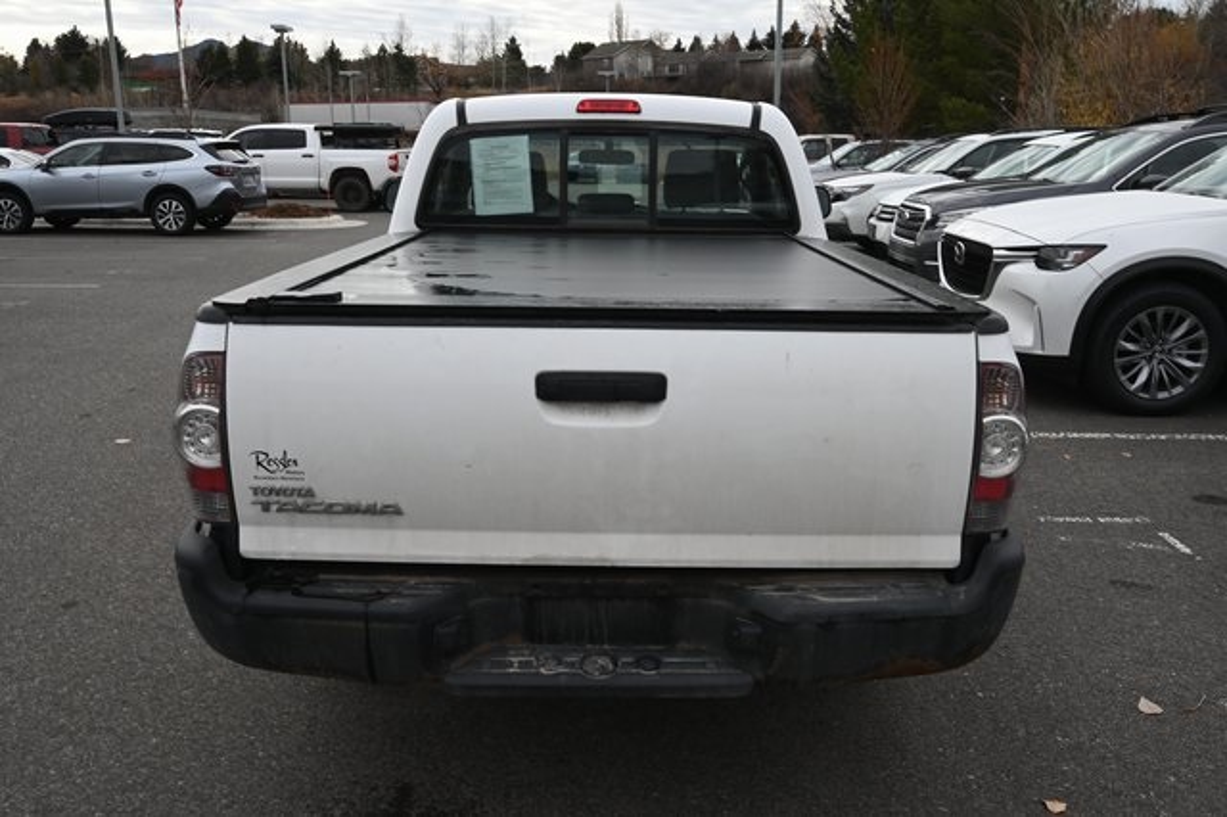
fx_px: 1022
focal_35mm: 30
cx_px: 614
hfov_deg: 62.0
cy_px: 408
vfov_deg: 43.6
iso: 320
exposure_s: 1/30
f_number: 22
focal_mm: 30
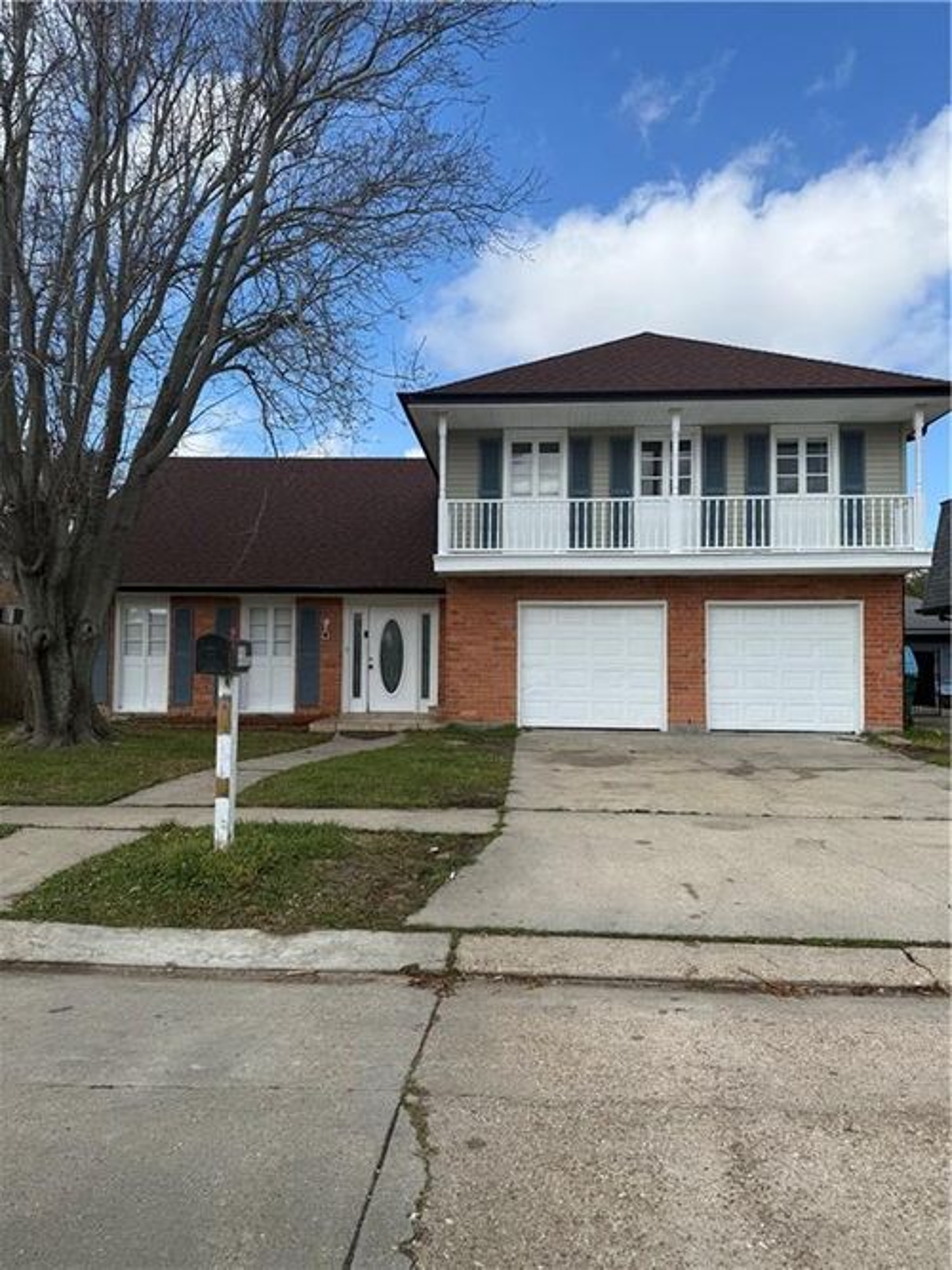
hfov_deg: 56.8
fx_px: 880
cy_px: 635
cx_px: 476
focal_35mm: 24
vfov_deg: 71.6
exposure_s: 1/3759
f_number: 1.78
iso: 80
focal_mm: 6.76
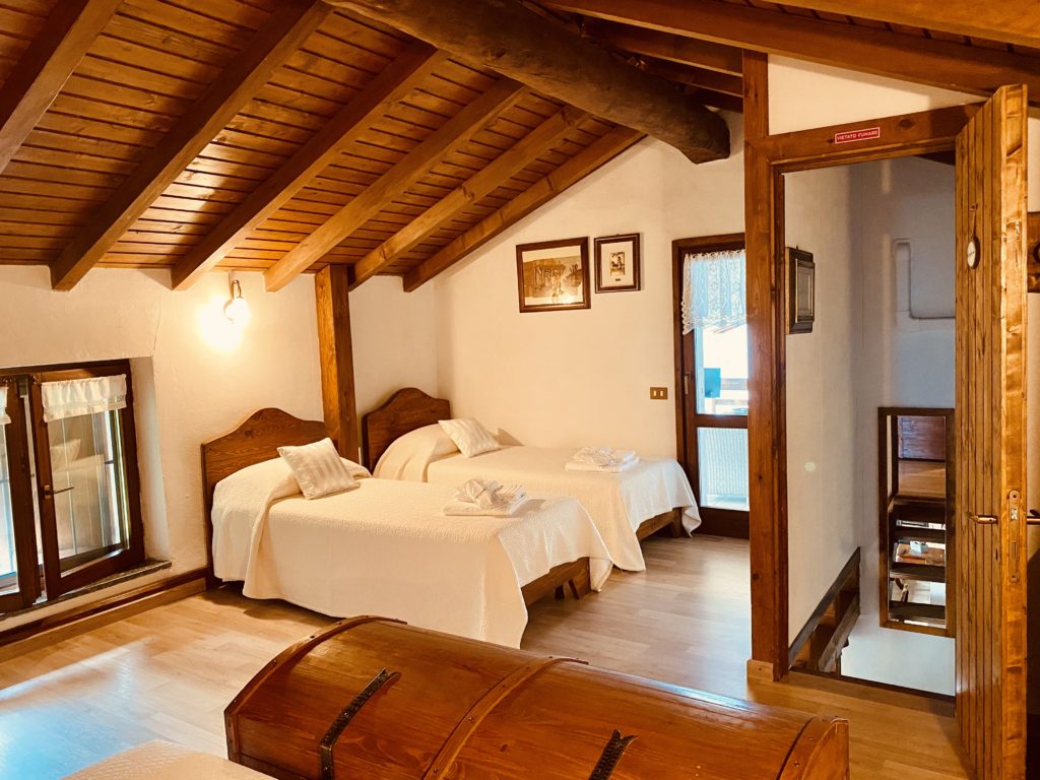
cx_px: 520
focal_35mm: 26
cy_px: 390
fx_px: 781
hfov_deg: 67.3
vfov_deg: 53.1
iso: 400
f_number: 1.8
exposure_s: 1/33
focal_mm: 4.25
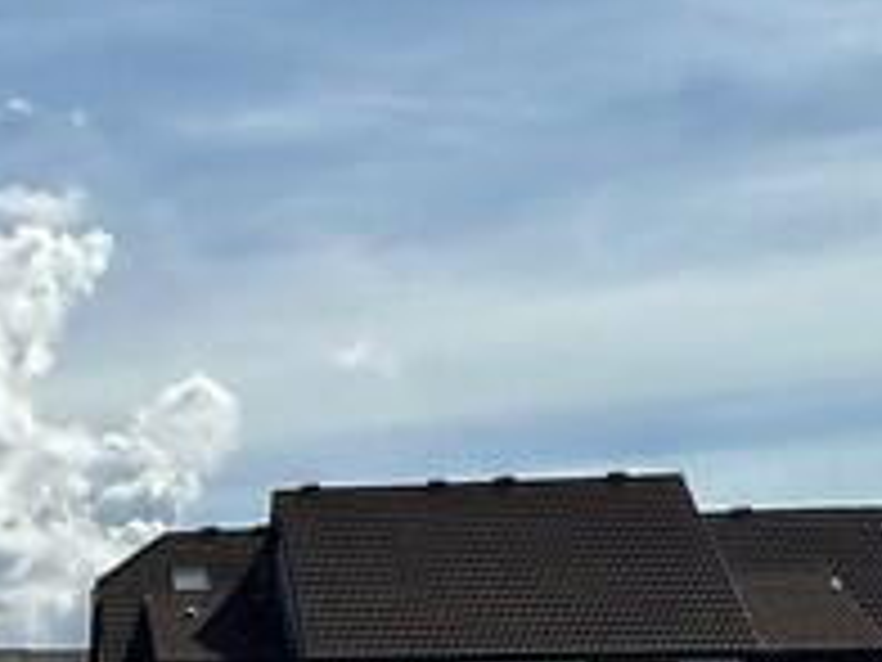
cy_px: 811
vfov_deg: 19.0
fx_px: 1860
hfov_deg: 21.8
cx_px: -472
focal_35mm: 73
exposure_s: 1/4000
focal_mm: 2.22
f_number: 2.2
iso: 50
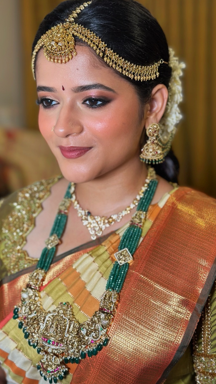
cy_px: 186
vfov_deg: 36.0
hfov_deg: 20.7
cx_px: 85
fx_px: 591
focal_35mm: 58
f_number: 1.78
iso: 100
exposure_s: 1/50
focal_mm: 6.86
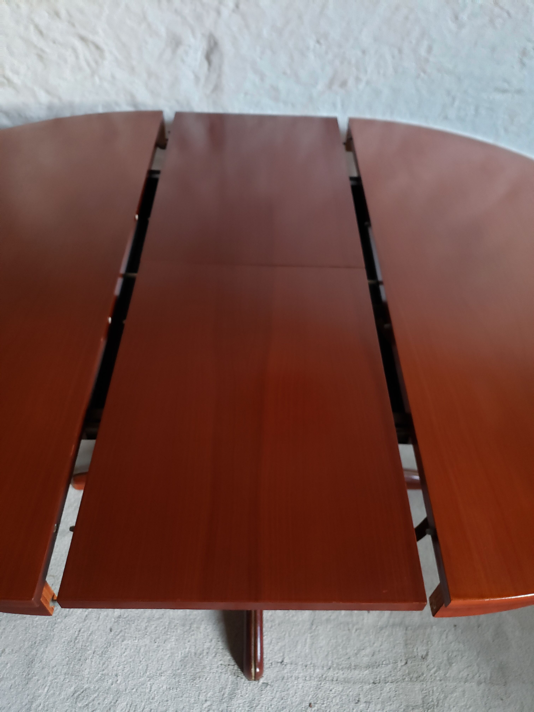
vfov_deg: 67.3
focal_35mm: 26
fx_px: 535
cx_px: 267
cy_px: 356
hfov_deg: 53.1
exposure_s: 1/10
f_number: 1.5
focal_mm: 4.3
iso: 320
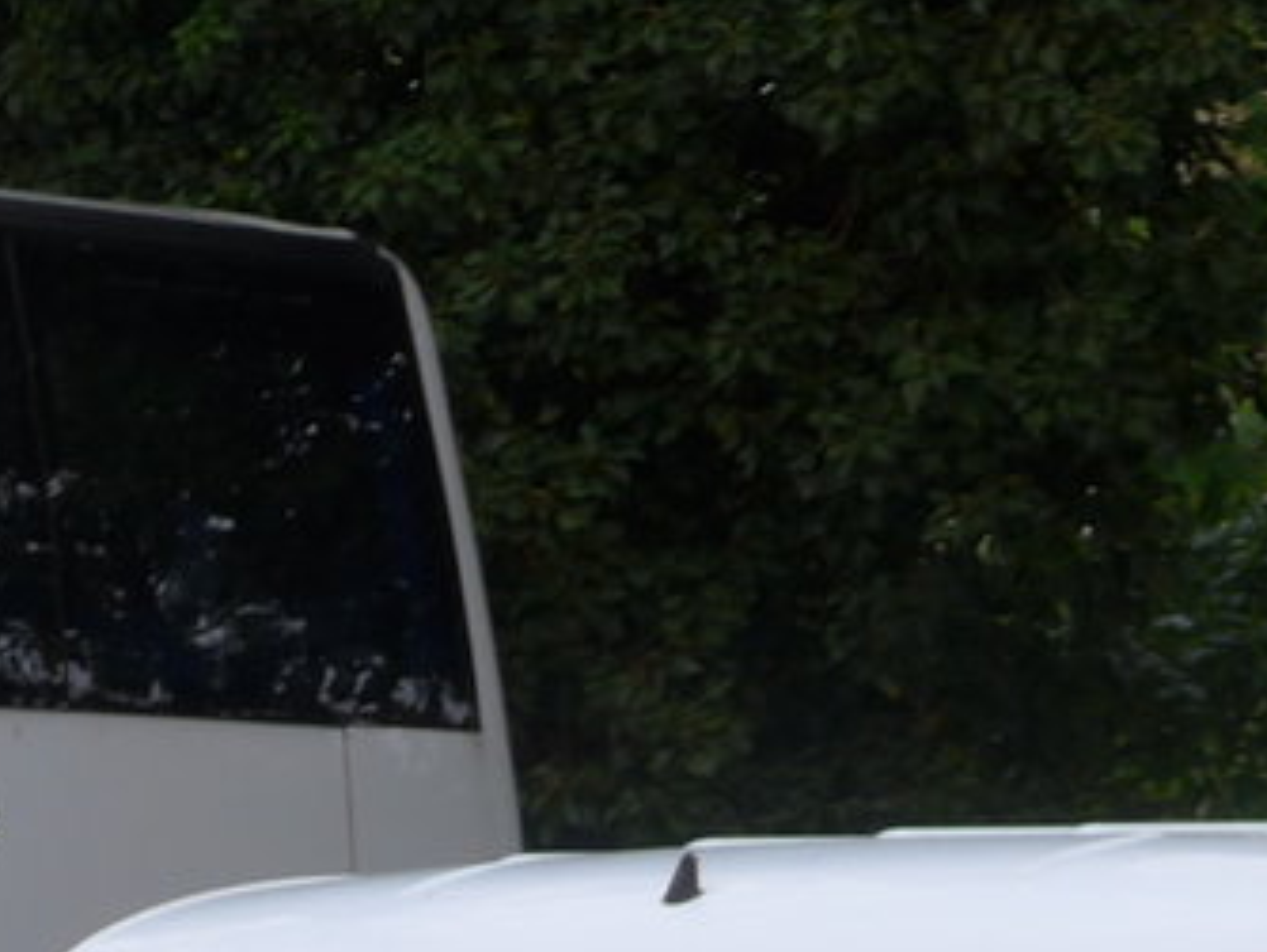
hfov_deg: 5.0
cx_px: 1161
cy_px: 1544
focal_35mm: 395
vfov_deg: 3.7
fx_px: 14468
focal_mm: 21.6
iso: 80
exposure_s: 1/100
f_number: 4.9
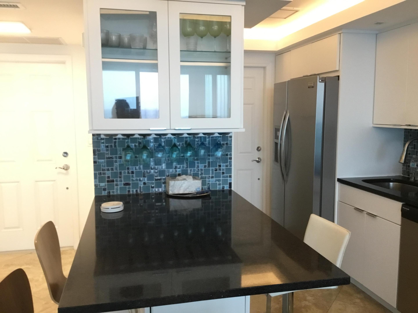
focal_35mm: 31
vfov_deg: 45.4
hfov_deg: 58.4
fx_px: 374
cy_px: 156
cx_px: 209
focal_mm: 3.3
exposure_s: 1/30
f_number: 2.4
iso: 160
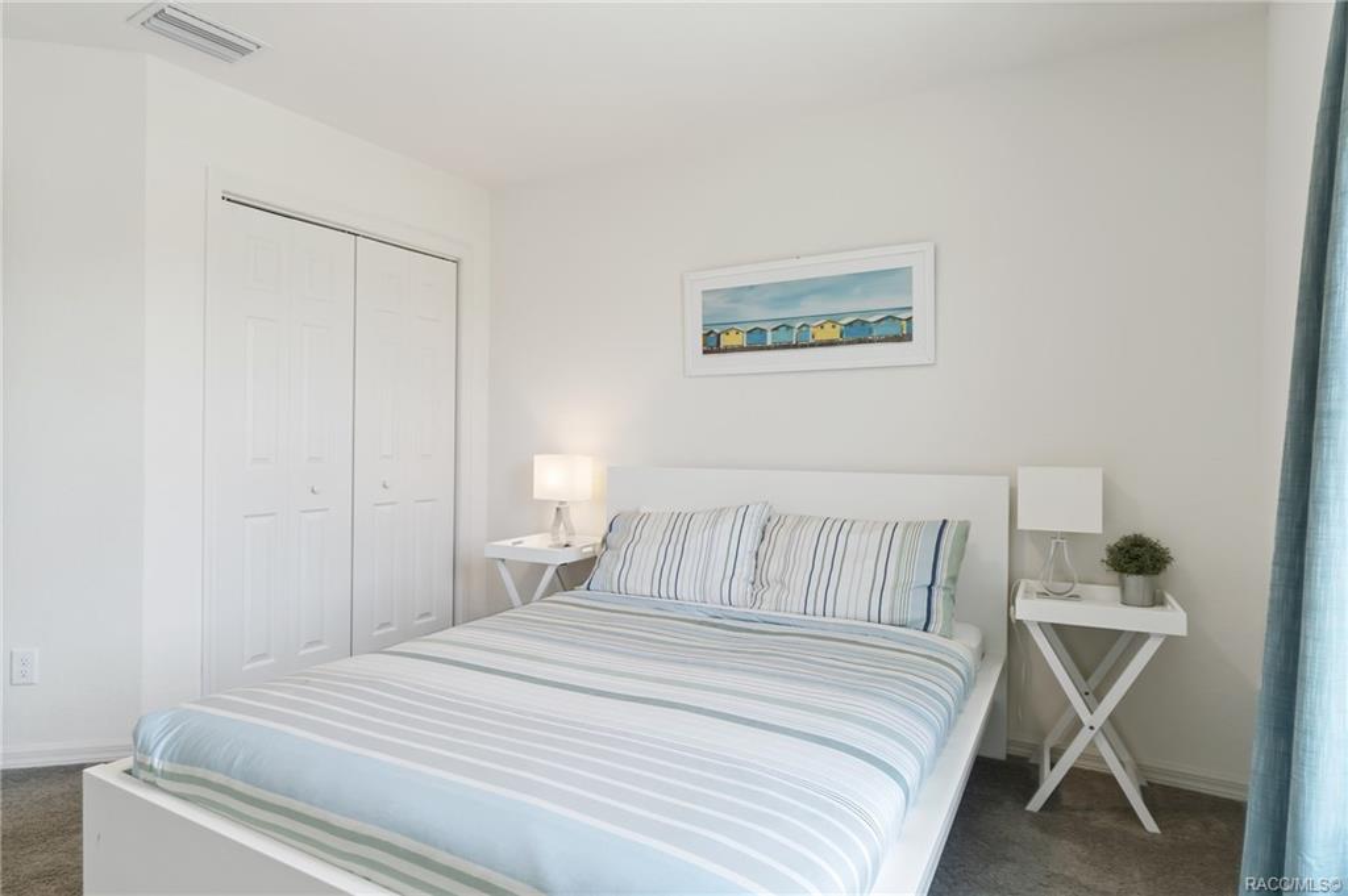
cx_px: 674
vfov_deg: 63.1
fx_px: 730
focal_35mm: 20
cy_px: 448
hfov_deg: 85.5
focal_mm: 13
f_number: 8
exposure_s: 1
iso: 320
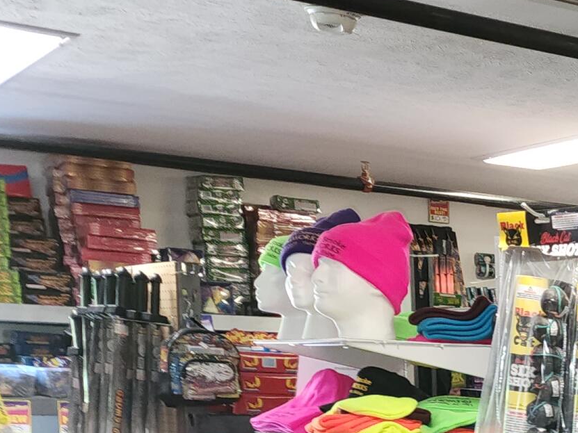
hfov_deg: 19.7
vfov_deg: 16.7
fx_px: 1386
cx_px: 925
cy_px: 576
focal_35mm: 83
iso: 125
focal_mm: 6.4
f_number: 1.8
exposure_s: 1/10
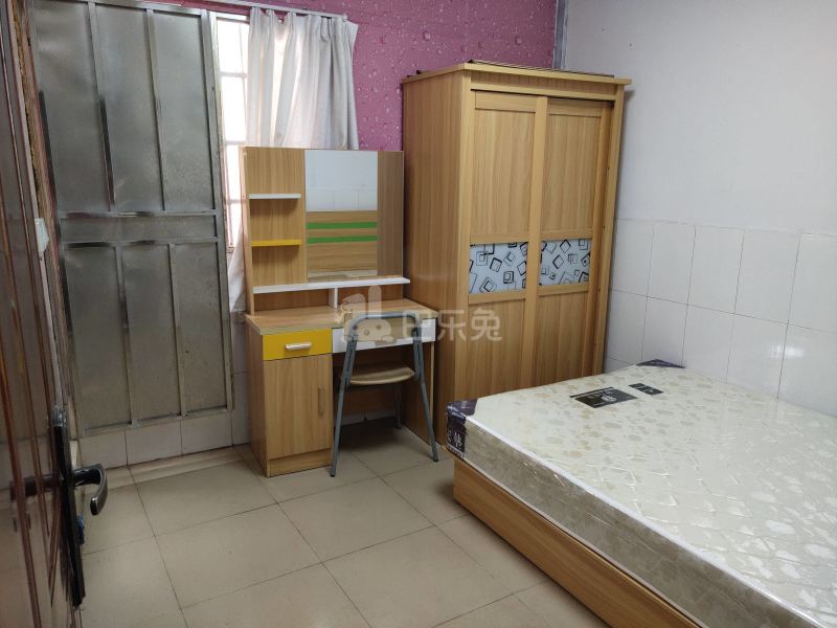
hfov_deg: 60.0
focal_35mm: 30
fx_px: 725
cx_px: 418
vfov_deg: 46.8
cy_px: 314
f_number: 1.8
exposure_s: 1/100
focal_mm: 4.35
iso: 151
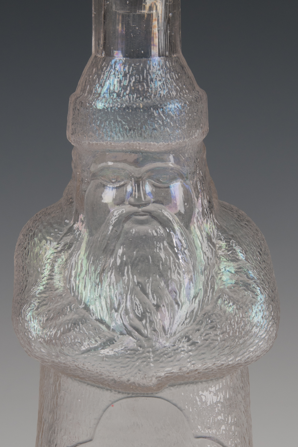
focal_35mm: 211
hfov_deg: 6.5
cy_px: 301
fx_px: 2616
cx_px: 138
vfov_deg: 9.8
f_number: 16
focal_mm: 95
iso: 200
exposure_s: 1/250
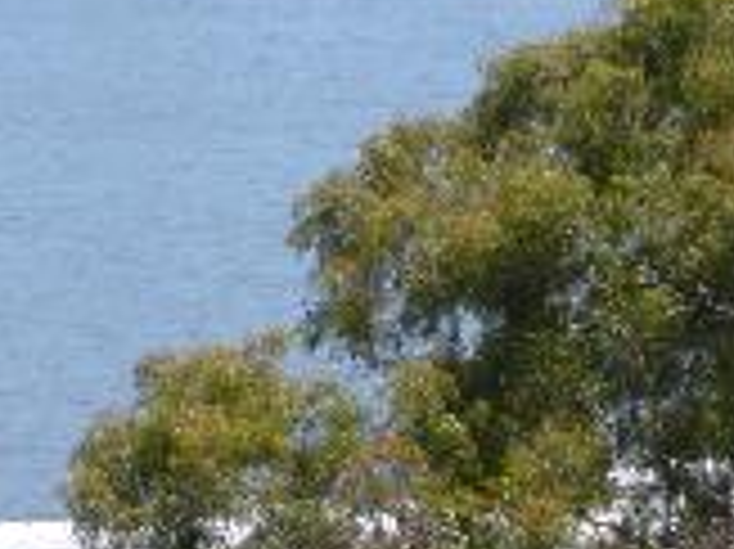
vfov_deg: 1.9
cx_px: -509
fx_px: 16463
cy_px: 414
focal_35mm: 777
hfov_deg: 2.5
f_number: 4.8
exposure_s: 1/400
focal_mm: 26
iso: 100
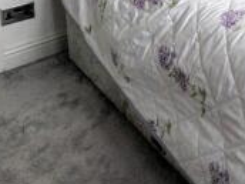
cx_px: 261
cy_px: -113
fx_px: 382
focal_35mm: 54
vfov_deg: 21.3
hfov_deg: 31.9
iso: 89
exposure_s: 1/66.6
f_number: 2.2
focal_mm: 2.35
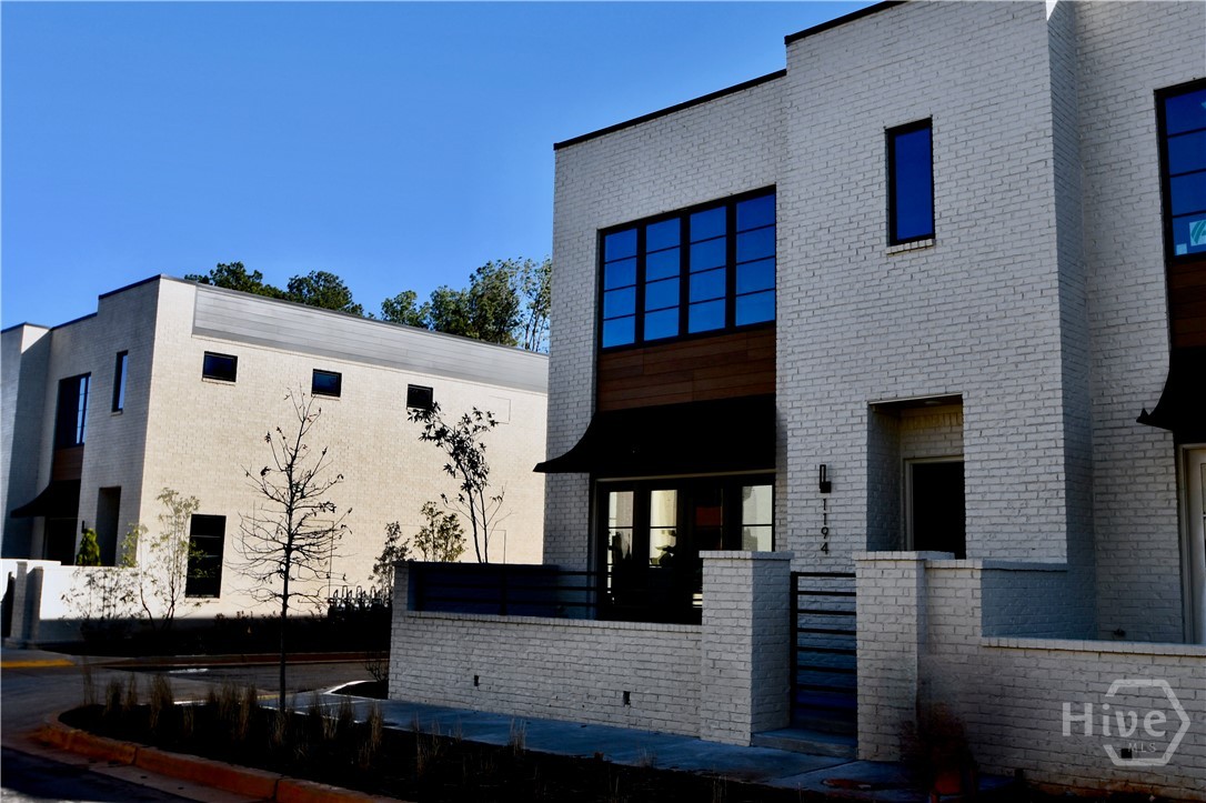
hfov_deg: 65.5
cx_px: 603
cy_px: 402
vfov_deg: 46.4
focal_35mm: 28
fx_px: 938
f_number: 9
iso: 100
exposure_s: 1/250
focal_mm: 19
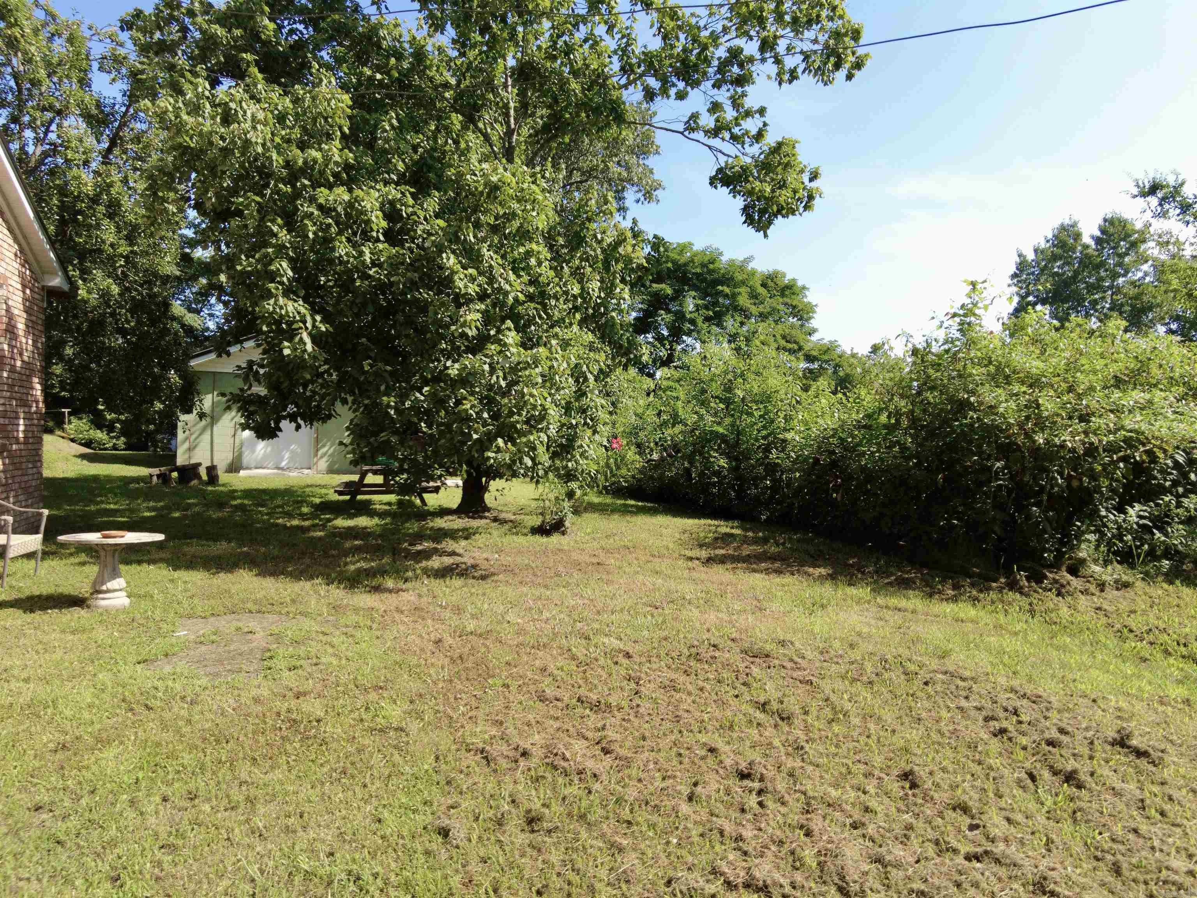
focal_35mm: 20
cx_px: 598
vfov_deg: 66.0
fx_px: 692
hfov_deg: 81.7
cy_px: 449
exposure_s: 1/640
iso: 100
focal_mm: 4.4
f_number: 1.8
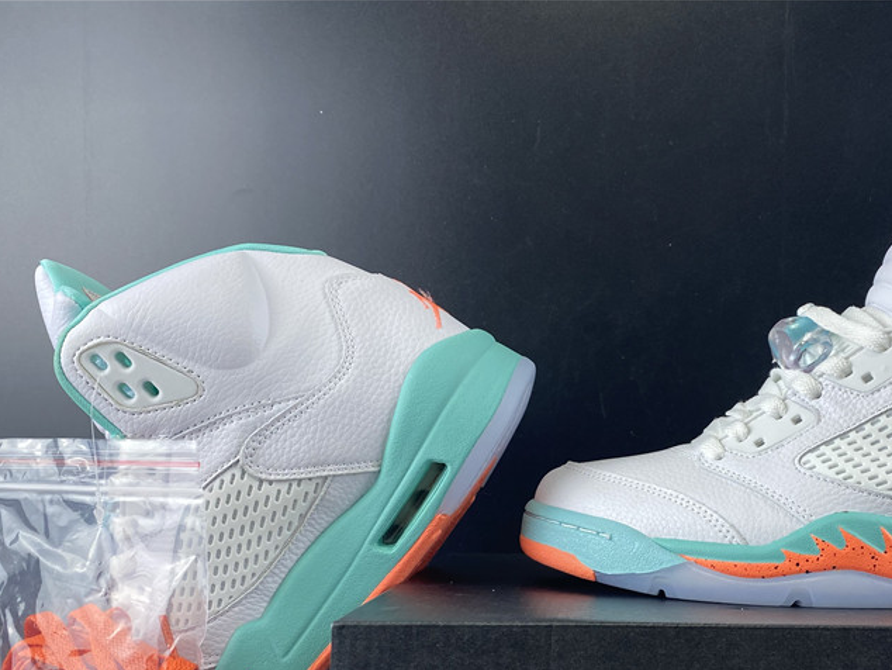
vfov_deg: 34.2
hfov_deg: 44.7
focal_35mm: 41
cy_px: 526
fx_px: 1057
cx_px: 632
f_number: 1.8
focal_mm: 4.25
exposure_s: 1/100
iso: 80
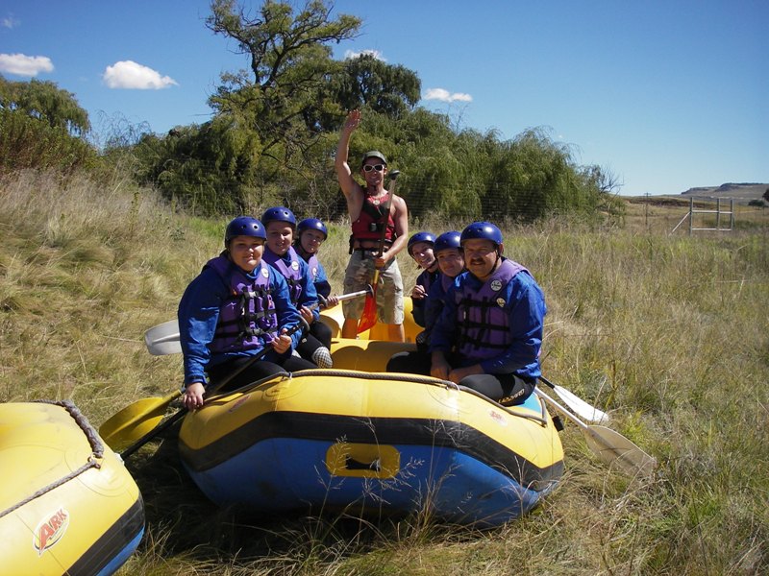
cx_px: 384
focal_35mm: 38
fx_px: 844
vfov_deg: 37.7
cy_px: 288
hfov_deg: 49.0
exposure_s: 1/640
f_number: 3.3
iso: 50
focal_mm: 6.3
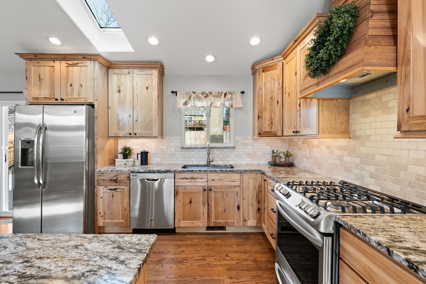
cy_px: 142
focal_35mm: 16
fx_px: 189
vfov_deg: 73.8
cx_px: 213
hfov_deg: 96.7
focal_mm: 16
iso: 640
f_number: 8
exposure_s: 1/15
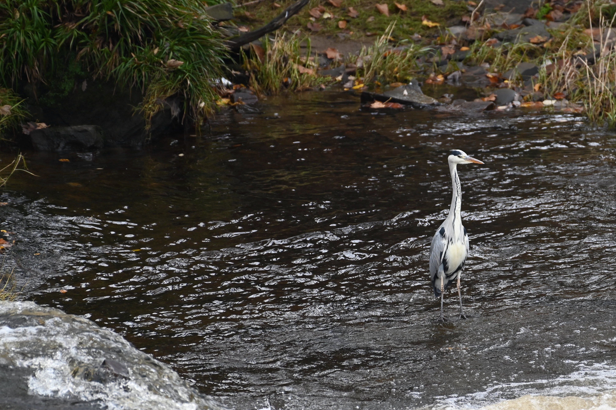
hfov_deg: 2.7
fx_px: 12944
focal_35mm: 757
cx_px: 451
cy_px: 221
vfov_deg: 1.8
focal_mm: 500
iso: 560
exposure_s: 1/250
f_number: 5.6
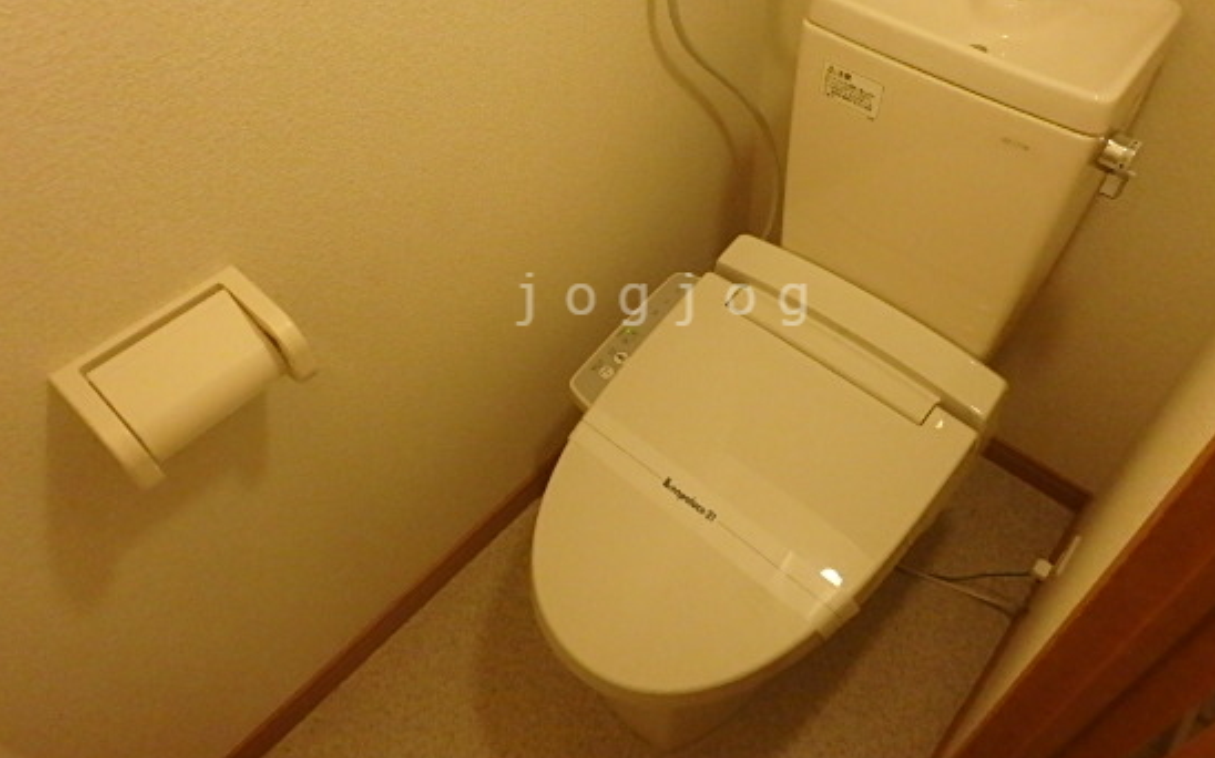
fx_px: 861
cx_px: 667
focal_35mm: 26
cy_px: 299
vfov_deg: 47.2
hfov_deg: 70.3
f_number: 3.5
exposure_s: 1/50
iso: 800
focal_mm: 3.7
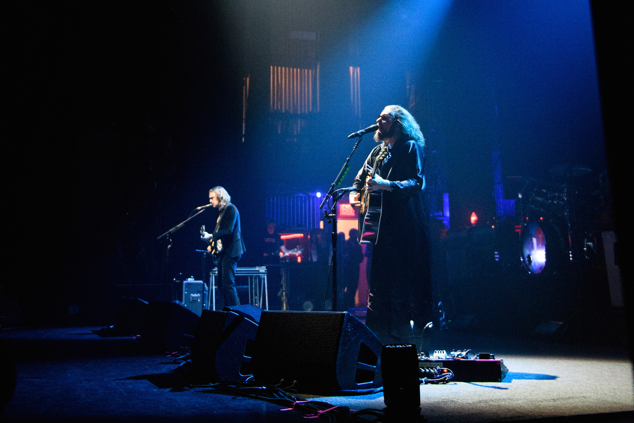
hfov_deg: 58.7
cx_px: 317
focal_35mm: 32
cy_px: 212
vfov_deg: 41.1
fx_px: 564
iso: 4000
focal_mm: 32
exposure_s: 1/80
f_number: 2.8
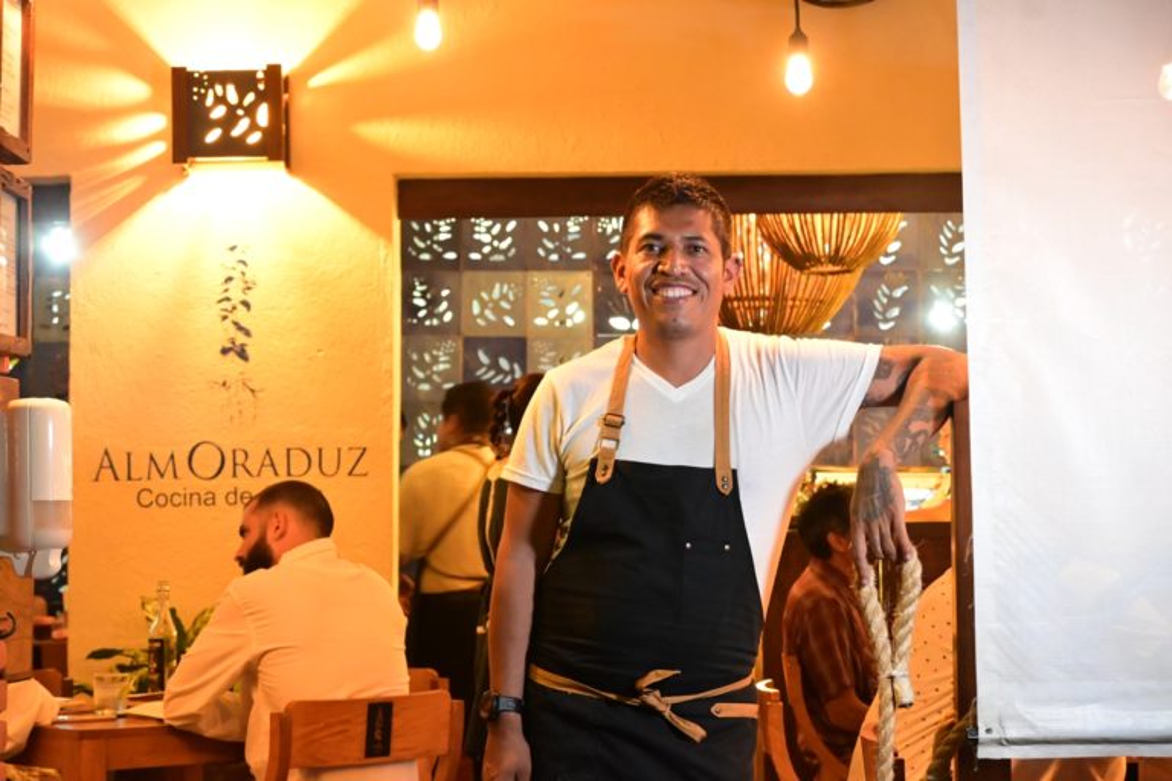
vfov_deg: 18.2
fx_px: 2441
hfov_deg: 27.0
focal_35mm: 75
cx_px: 586
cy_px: 390
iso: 6400
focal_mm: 50
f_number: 5
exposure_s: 1/15
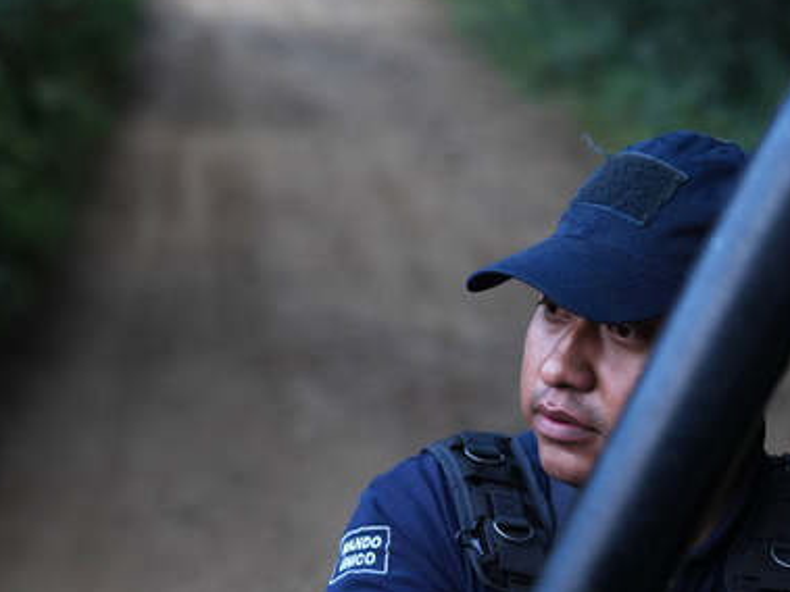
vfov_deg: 16.1
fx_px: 2076
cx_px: 44
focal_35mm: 91
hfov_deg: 21.0
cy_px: 483
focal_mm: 35
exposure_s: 1/320
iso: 500
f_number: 1.4
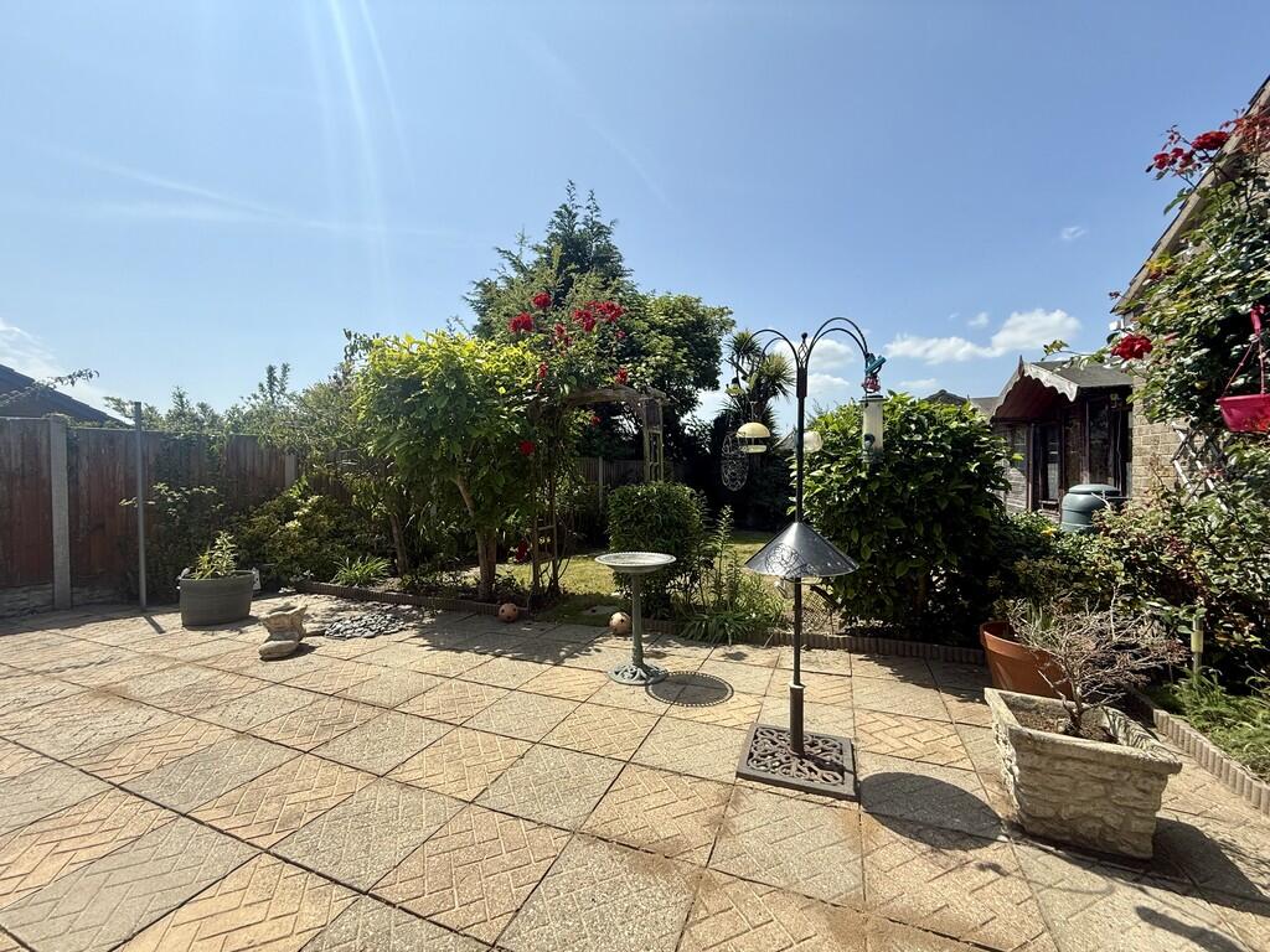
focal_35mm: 14
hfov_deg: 102.1
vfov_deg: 85.7
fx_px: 514
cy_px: 476
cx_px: 635
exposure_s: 1/1235
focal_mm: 2.22
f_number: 2.2
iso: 50
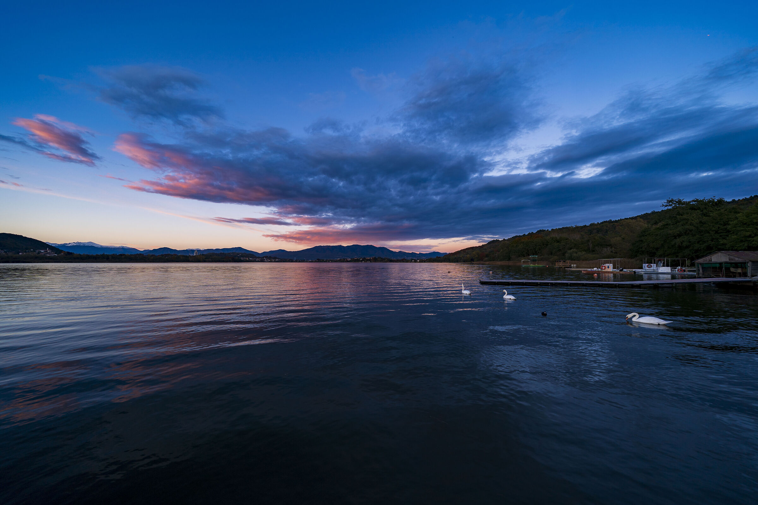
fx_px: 253
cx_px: 379
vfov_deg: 90.0
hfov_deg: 112.6
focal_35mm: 12
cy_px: 252
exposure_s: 1/40
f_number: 5.6
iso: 100
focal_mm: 12
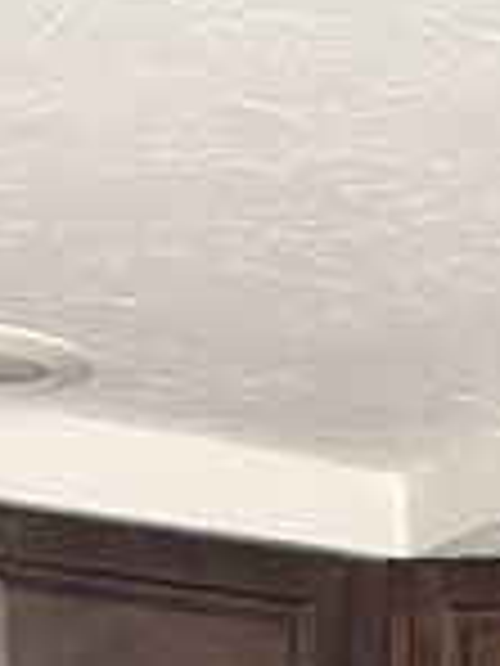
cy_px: 1624
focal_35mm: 135
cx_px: 712
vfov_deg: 11.8
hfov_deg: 10.7
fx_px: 2600
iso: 250
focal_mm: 5.96
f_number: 1.6
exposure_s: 1/60
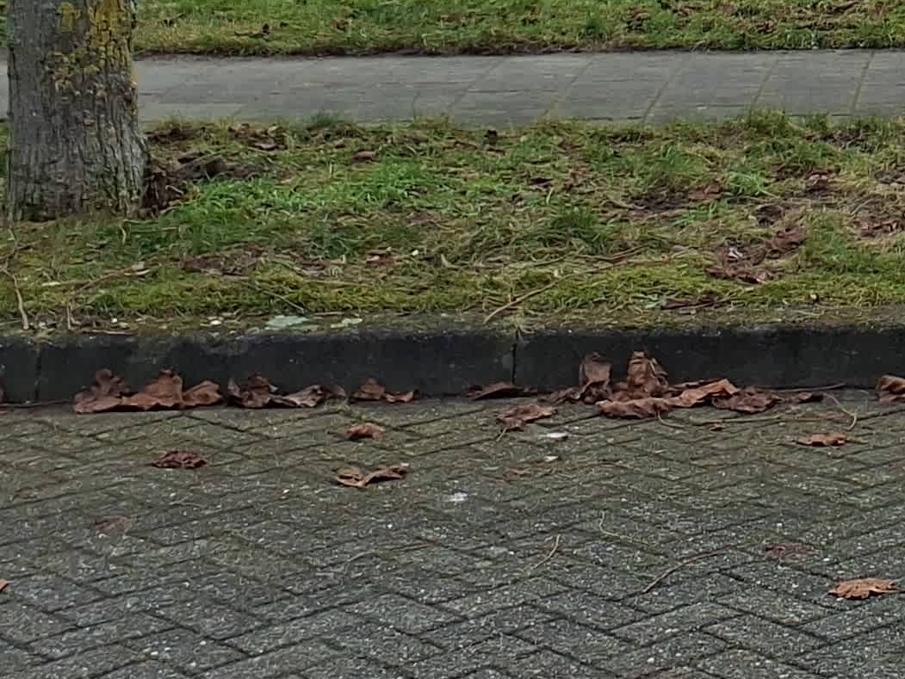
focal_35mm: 106
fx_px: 2772
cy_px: -645
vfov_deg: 12.4
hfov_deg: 16.9
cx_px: 1323
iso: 40
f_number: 1.9
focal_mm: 3.6
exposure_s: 1/888
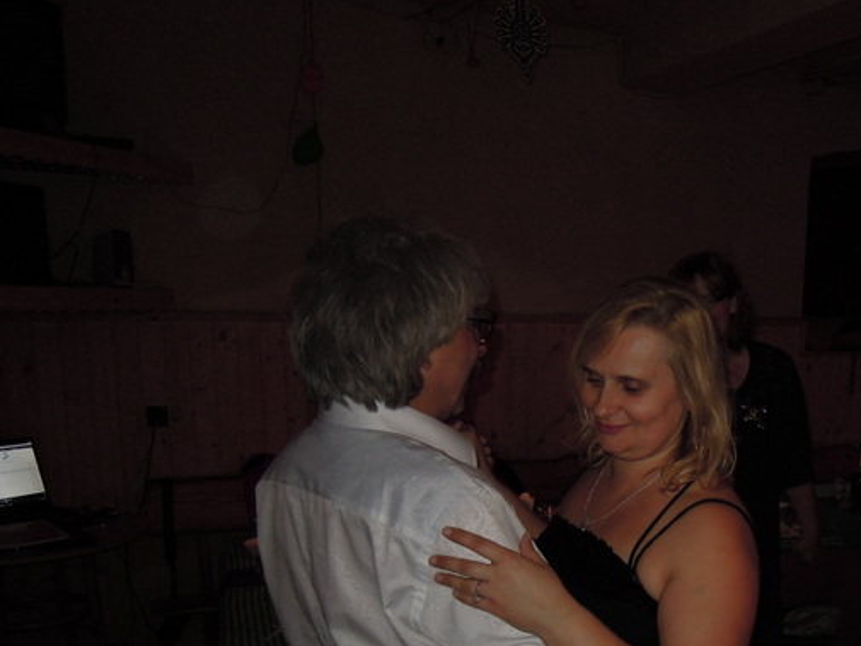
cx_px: 668
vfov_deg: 36.7
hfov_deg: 46.8
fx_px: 945
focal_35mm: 38
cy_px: 494
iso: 200
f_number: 2
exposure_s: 1/30
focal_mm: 4.3
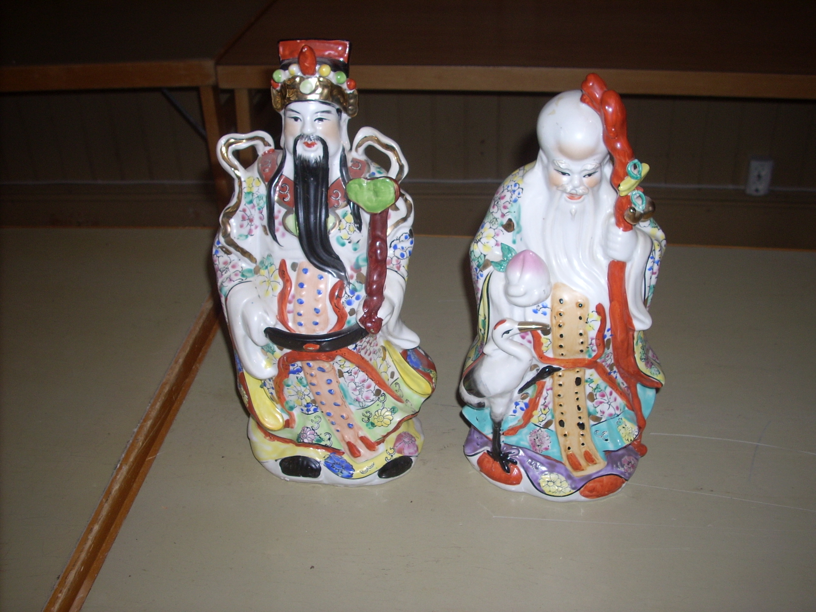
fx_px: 872
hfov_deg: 50.1
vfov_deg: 38.7
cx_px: 408
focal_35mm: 37
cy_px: 306
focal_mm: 6.2
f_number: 2.8
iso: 64
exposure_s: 1/60
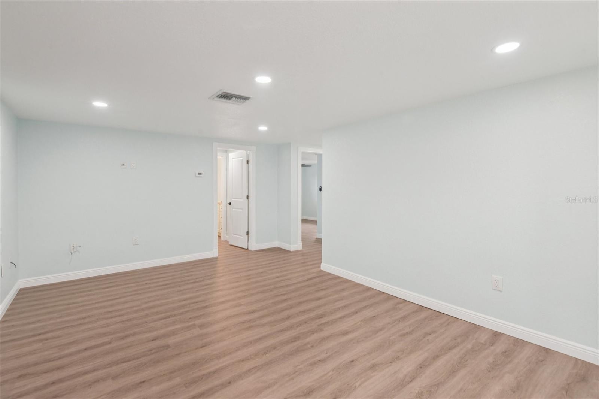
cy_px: 200
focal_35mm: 16
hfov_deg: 96.7
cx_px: 300
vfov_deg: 73.7
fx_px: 266
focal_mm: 16
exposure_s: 1/20
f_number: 8
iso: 400
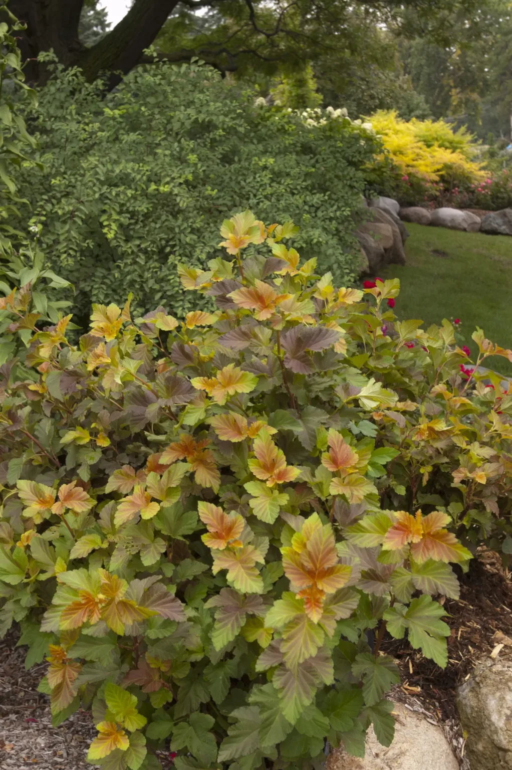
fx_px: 1025
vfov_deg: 41.1
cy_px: 385
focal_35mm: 48
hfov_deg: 28.0
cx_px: 256
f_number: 7.1
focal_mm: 32
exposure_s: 1/100
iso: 400
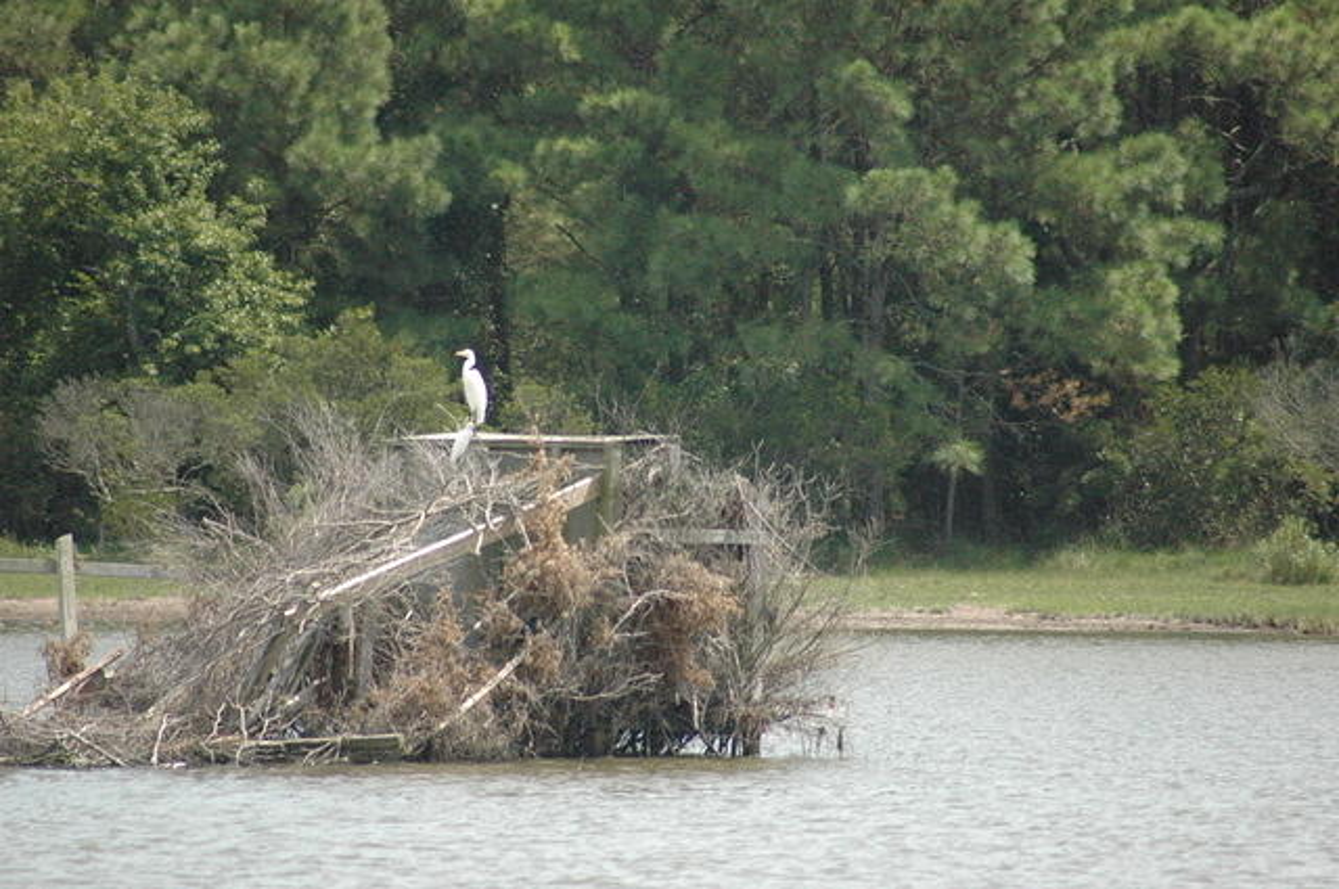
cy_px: 444
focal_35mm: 450
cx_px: 670
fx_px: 16716
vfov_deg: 3.0
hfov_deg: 4.6
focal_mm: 300
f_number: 6.3
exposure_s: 1/2000
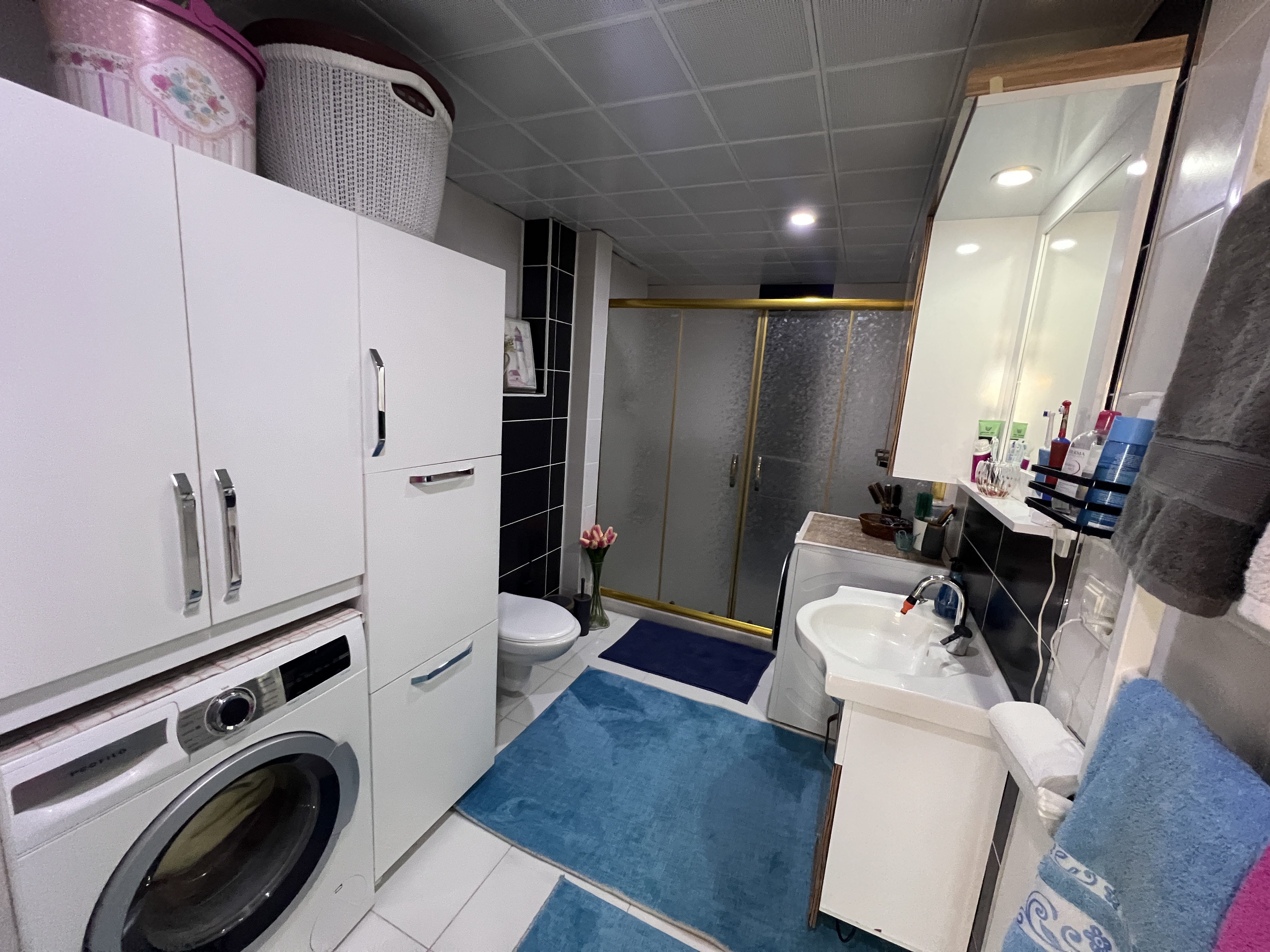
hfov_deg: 106.2
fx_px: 477
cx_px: 635
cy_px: 476
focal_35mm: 13
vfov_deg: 89.9
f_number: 1.8
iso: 500
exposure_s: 1/50
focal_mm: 1.57
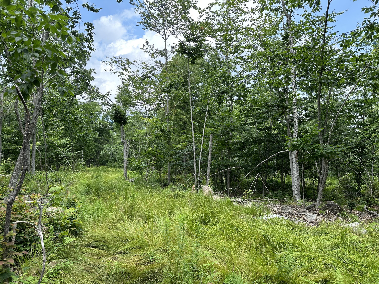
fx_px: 263
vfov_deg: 56.8
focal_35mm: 24
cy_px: 142
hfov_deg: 71.6
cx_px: 190
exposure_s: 1/1119
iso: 80
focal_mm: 6.86
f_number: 1.78
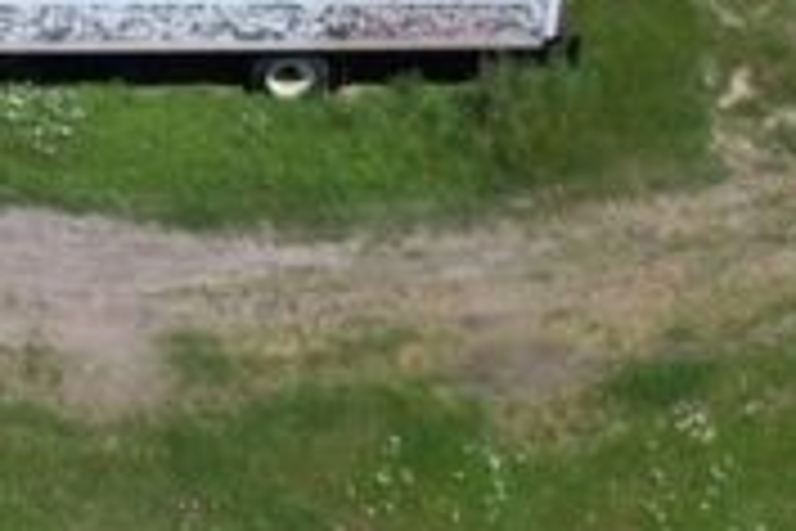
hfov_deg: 15.4
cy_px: -799
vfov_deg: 9.5
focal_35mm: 127
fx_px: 2808
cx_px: -225
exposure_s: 1/2500
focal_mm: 8.38
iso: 100
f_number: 2.8
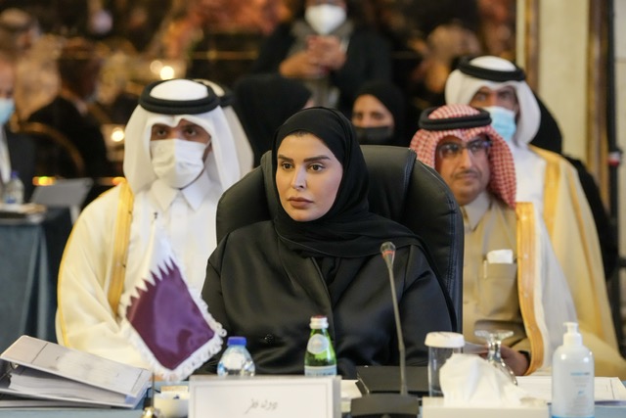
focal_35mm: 151
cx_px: 313
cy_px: 209
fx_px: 2626
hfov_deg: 13.6
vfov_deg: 9.1
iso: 8000
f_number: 4
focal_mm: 151
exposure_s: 1/160
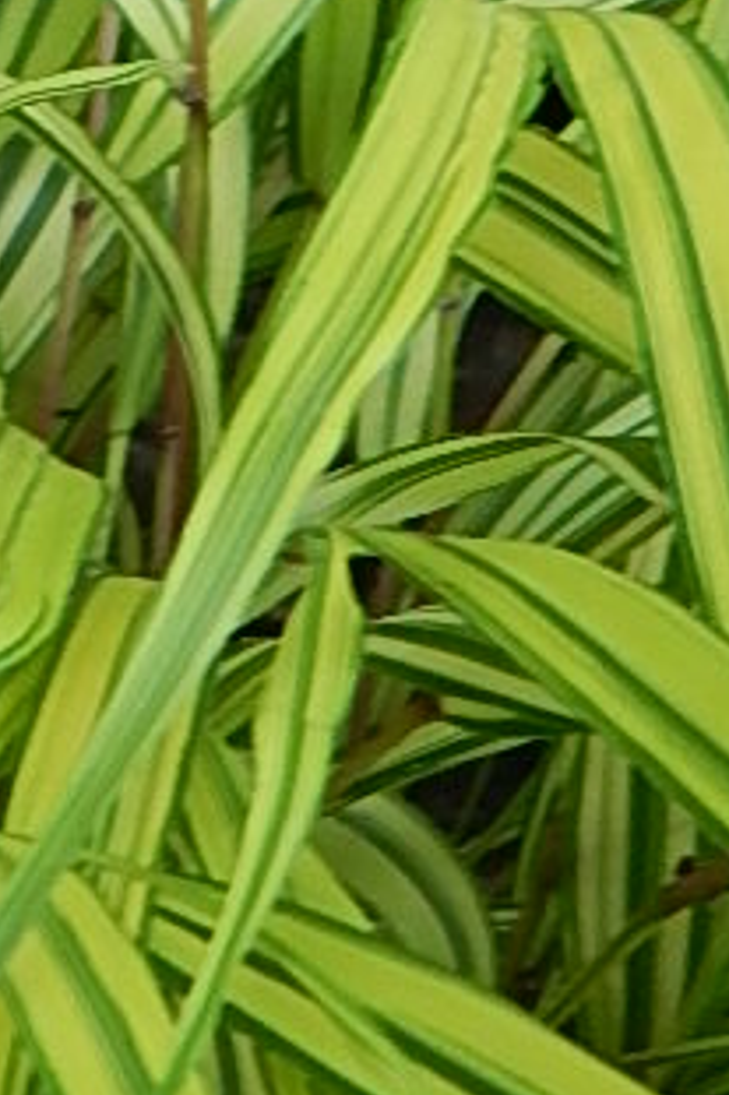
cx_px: -553
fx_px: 6993
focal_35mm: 230
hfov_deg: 5.9
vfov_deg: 8.6
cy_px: -954
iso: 125
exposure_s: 1/40
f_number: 3.6
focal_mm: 7.7
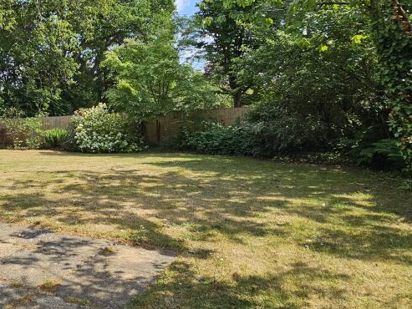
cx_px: 69
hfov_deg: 58.9
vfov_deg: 49.8
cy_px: 86
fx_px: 321
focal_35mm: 27
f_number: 2.2
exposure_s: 1/1111
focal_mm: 2.2
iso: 50
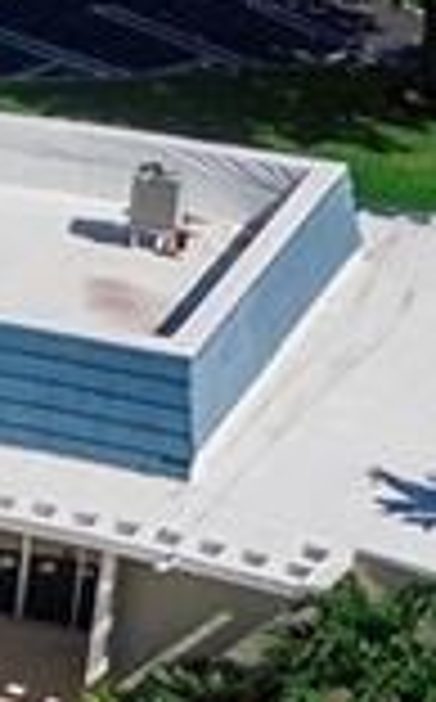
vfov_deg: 10.5
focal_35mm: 196
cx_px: -697
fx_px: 3740
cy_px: 889
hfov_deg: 6.3
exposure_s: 1/1600
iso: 100
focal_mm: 6.21
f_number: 3.3
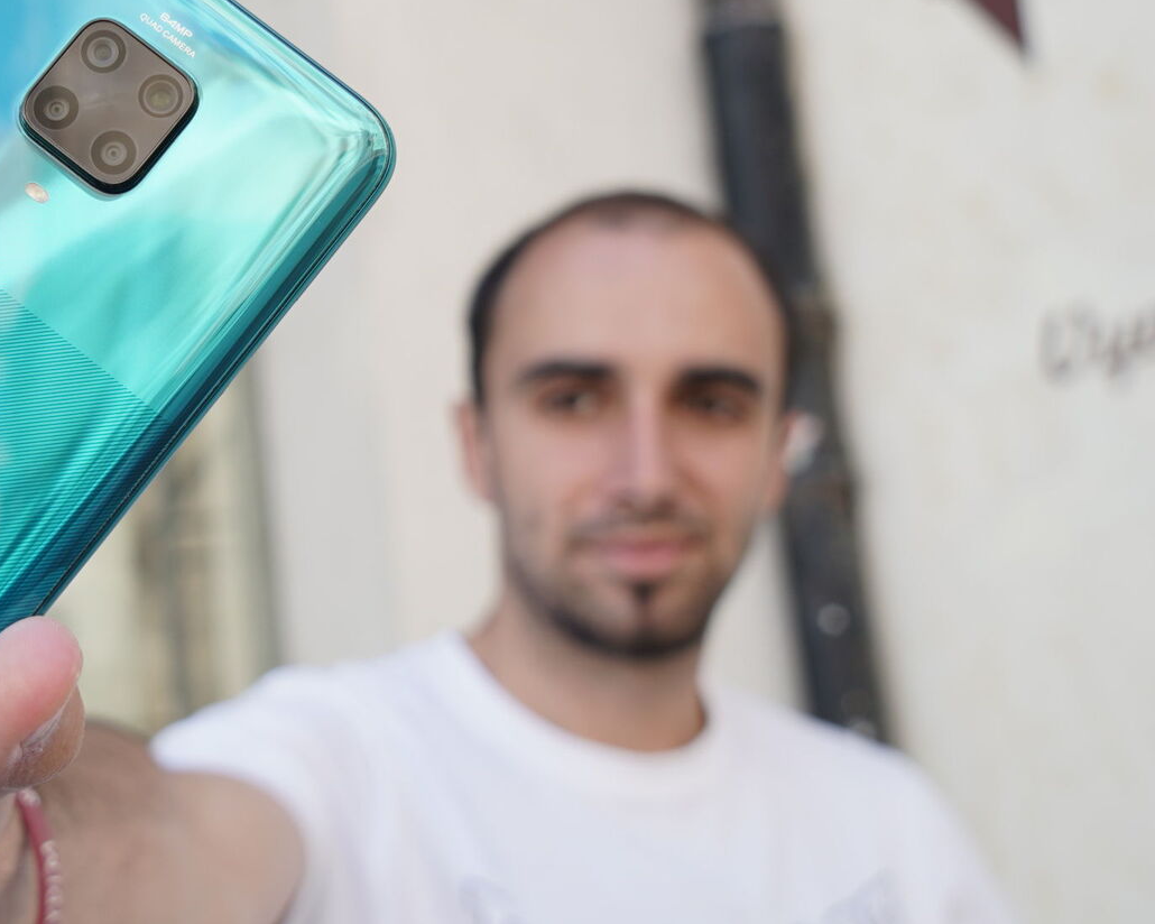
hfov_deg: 40.5
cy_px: 452
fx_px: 1436
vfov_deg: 35.7
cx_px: 114
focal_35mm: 42
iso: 160
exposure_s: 1/160
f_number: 5
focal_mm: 24
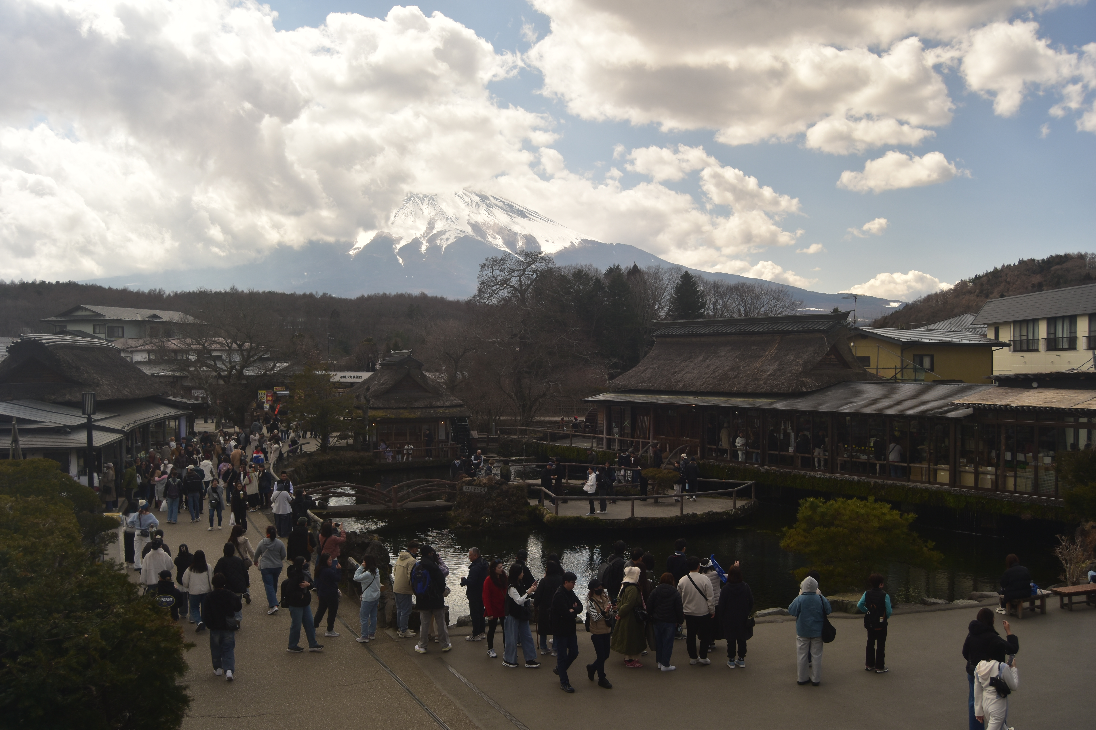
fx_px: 2511
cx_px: 548
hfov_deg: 24.6
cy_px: 365
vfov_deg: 16.6
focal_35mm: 82
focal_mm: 55
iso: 100
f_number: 8
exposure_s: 1/200
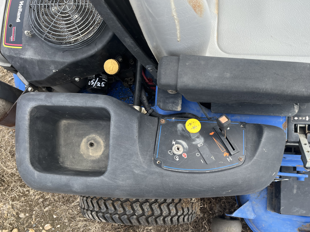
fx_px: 287
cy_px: 139
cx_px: 178
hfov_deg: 56.6
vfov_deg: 43.9
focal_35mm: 32
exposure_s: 1/621
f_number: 1.6
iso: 50
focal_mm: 5.1
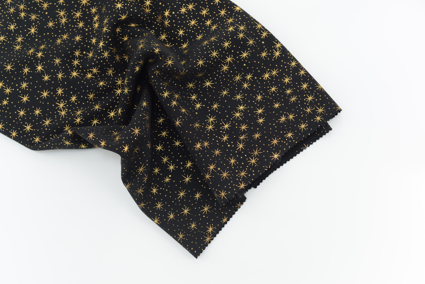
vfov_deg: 27.0
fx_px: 590
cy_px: 142
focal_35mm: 50
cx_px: 212
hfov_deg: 39.6
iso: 100
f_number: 4
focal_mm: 50
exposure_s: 1/80
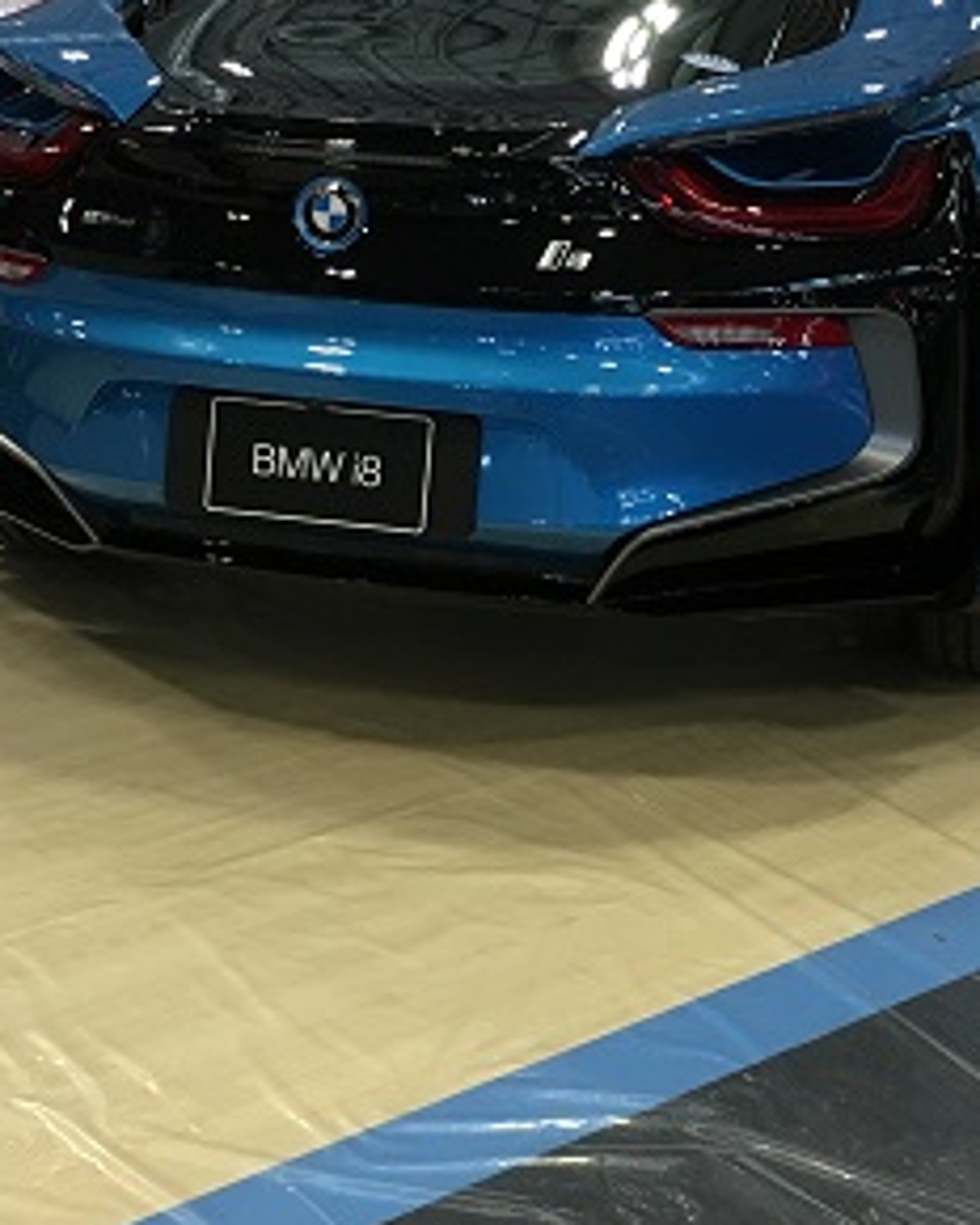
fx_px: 2357
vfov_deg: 29.1
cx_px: 536
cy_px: 536
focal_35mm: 65
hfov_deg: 23.5
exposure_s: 1/30
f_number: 2.2
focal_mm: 4.15
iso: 100
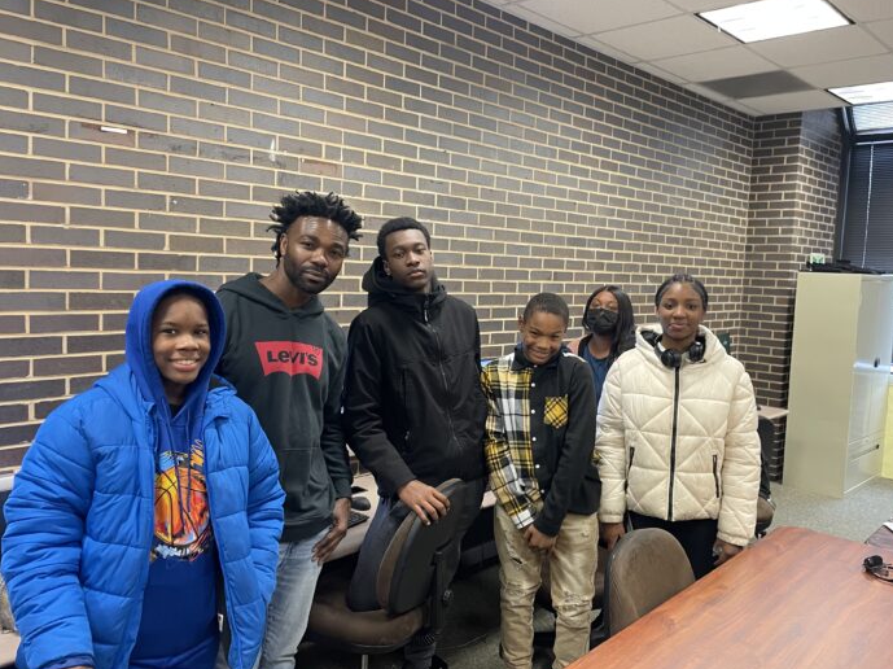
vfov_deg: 48.2
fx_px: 748
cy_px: 333
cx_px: 496
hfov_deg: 61.5
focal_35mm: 29
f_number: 1.6
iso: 250
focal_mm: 4.2
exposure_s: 1/60
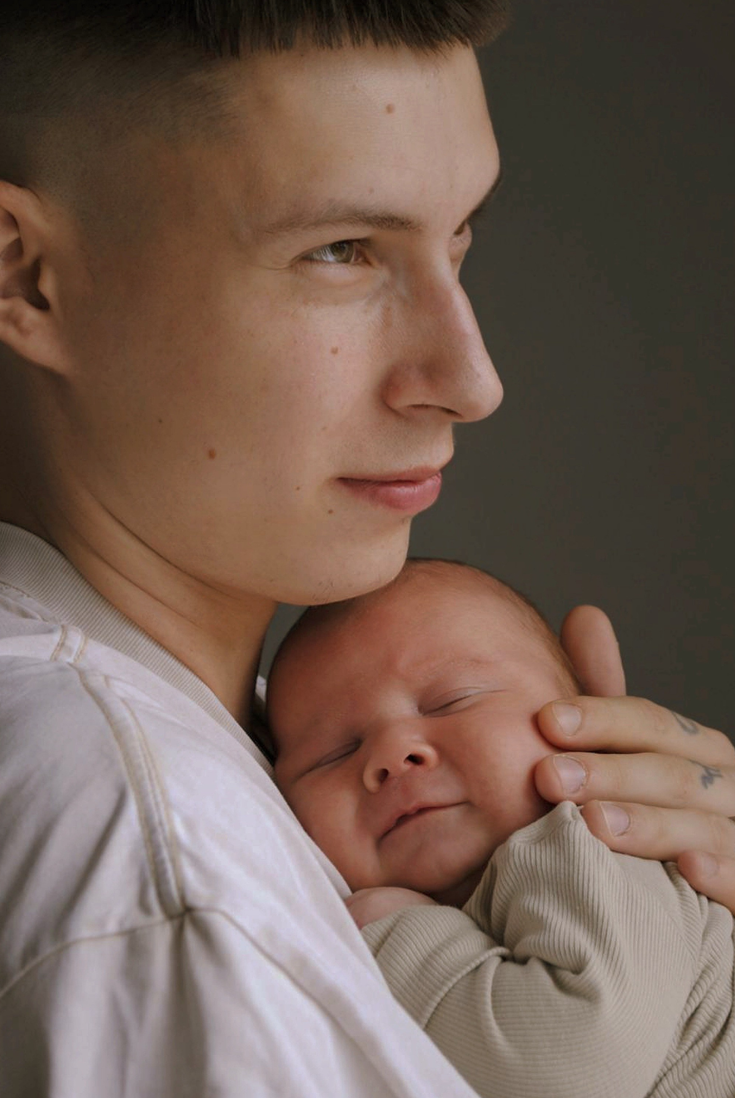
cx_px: 336
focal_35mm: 107
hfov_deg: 12.9
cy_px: 435
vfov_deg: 19.1
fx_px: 3257
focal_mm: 55
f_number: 5.6
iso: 220
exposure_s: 1/125
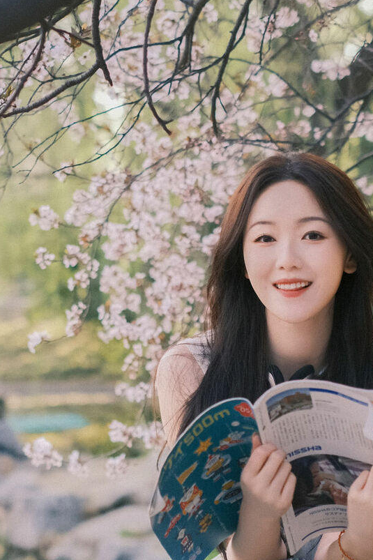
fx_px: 1617
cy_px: 273
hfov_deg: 13.2
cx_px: 152
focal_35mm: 104
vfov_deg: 19.6
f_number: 2
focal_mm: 35
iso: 2000
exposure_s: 1/1900
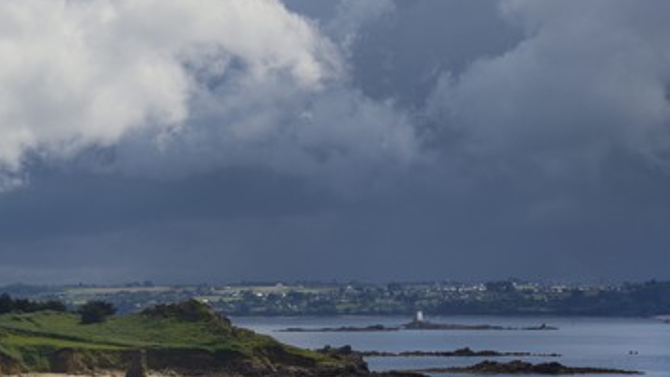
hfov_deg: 10.2
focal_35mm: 211
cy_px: 207
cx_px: 371
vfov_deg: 5.8
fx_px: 3750
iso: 200
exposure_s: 1/400
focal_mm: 170
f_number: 16
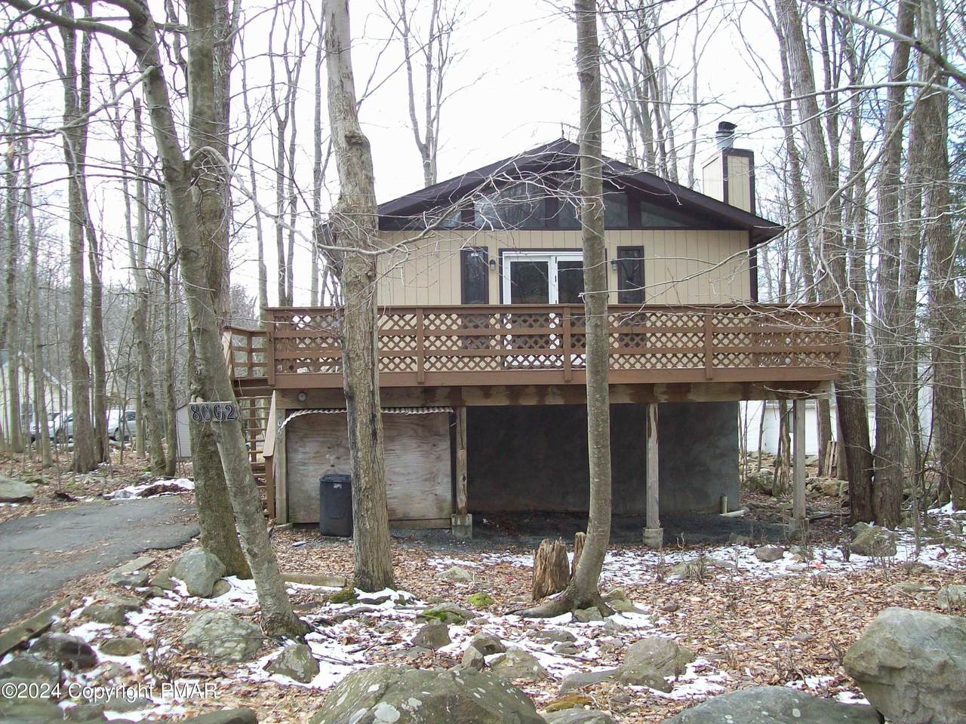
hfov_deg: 51.4
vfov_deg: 39.7
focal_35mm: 36
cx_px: 483
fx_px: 1005
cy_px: 362
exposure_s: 1/170
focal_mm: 6
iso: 80
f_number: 2.7
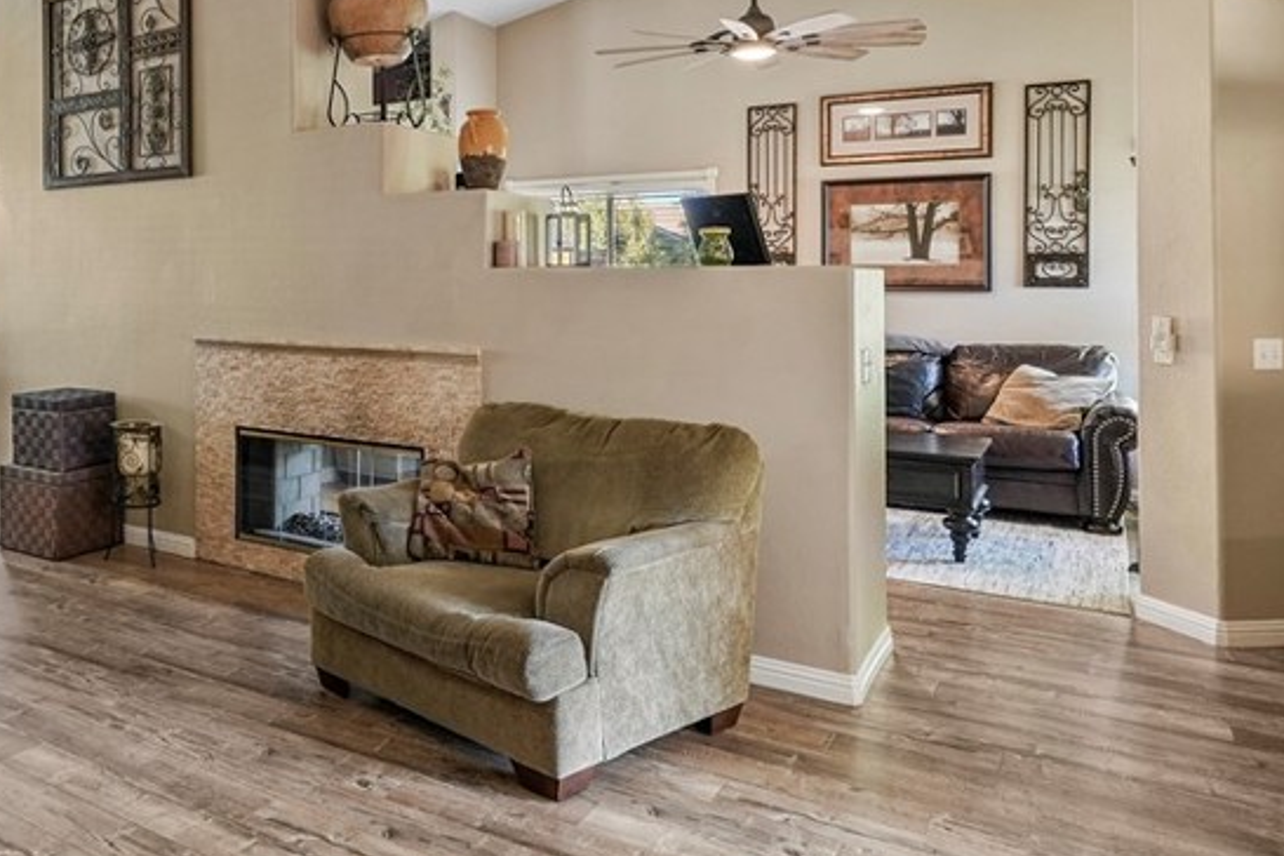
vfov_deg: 42.8
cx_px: 230
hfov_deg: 56.7
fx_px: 1070
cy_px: 260
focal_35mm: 30
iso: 640
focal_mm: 16
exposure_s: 1/15
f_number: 5
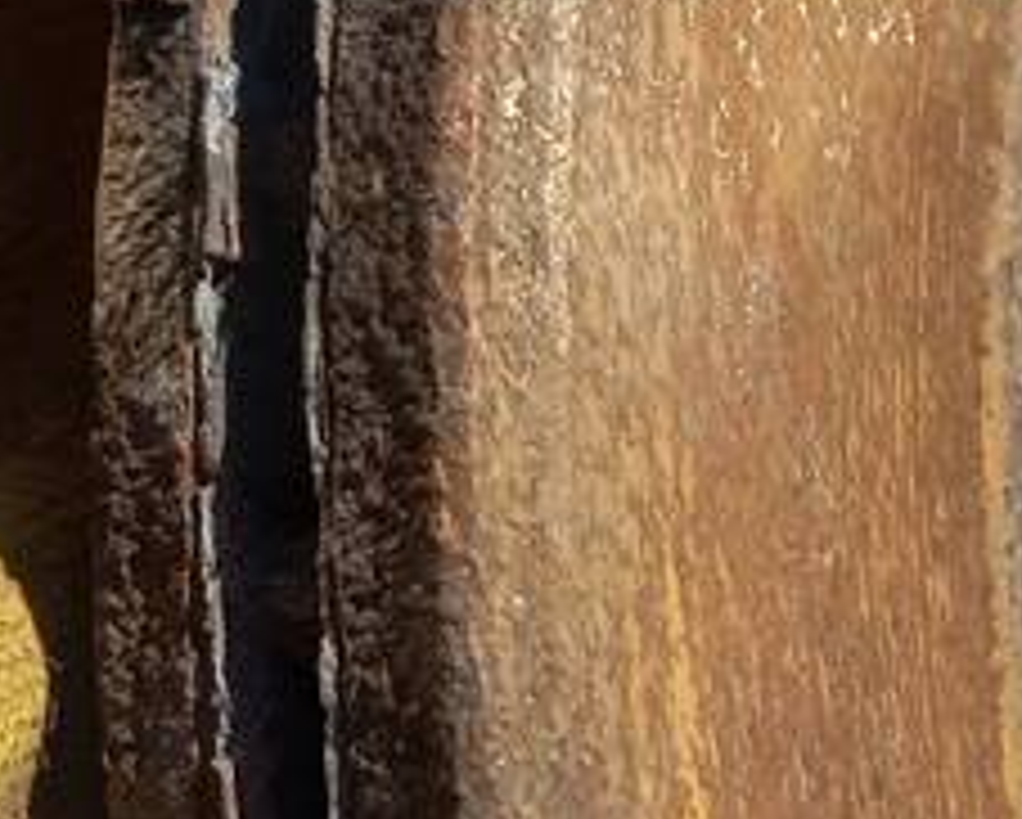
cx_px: 968
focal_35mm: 110
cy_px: 513
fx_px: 3330
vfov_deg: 14.0
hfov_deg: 17.1
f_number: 1.8
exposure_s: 1/348
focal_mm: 4.6
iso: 25
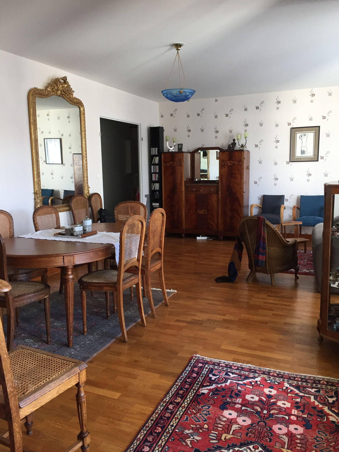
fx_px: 379
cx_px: 170
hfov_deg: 48.2
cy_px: 226
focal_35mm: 29
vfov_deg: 61.7
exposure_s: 1/33
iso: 64
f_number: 2.2
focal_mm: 4.15
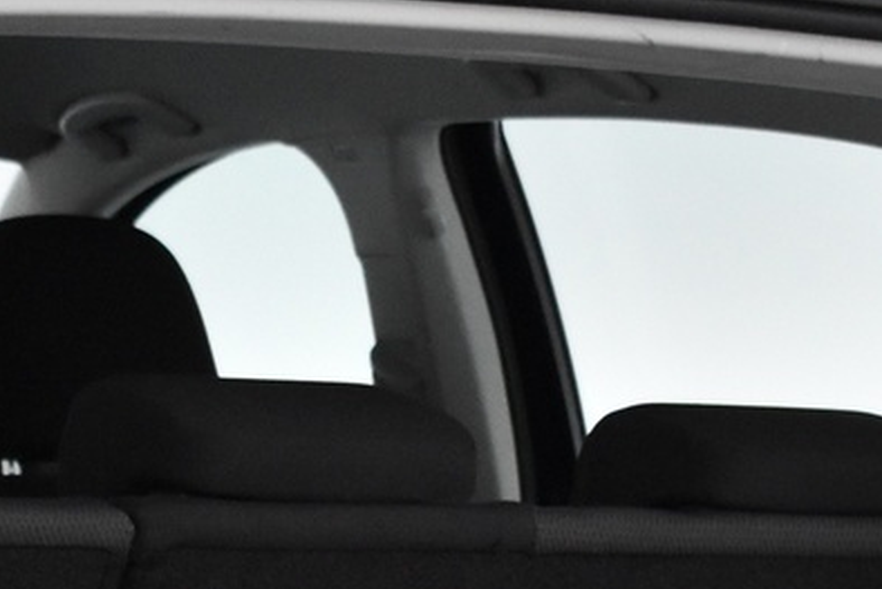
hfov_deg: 10.8
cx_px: 353
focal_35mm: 191
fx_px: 4682
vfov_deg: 7.1
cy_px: 936
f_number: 5.6
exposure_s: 1/125
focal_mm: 31
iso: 3200
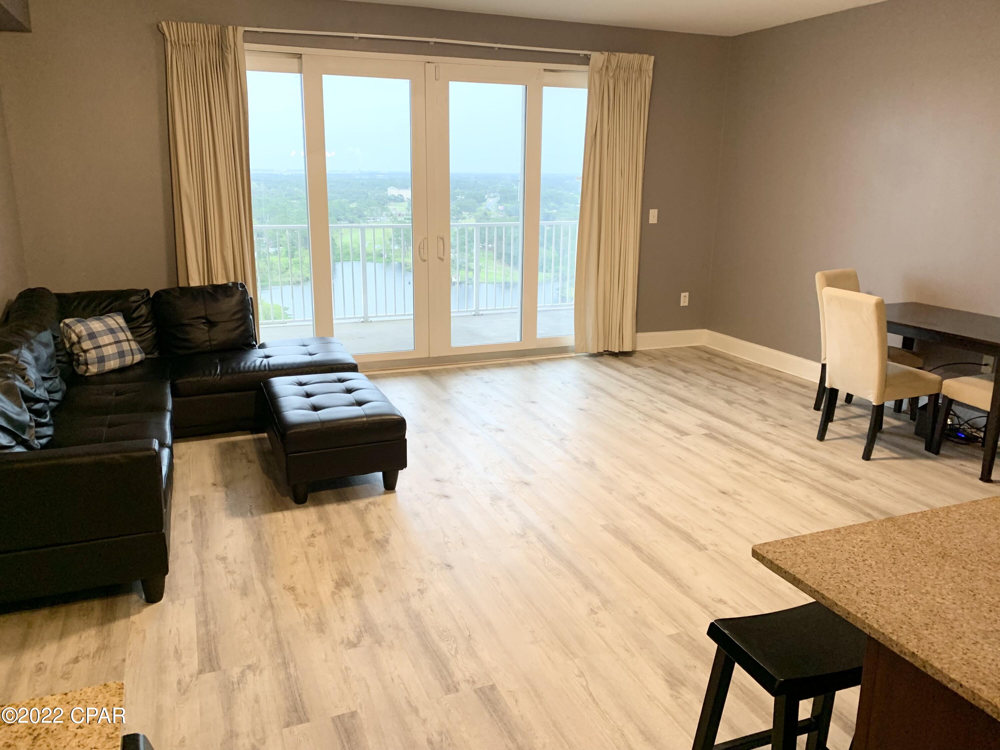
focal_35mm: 26
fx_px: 751
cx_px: 500
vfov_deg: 53.1
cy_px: 375
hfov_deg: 67.3
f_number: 1.8
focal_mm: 4.25
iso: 125
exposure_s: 1/49
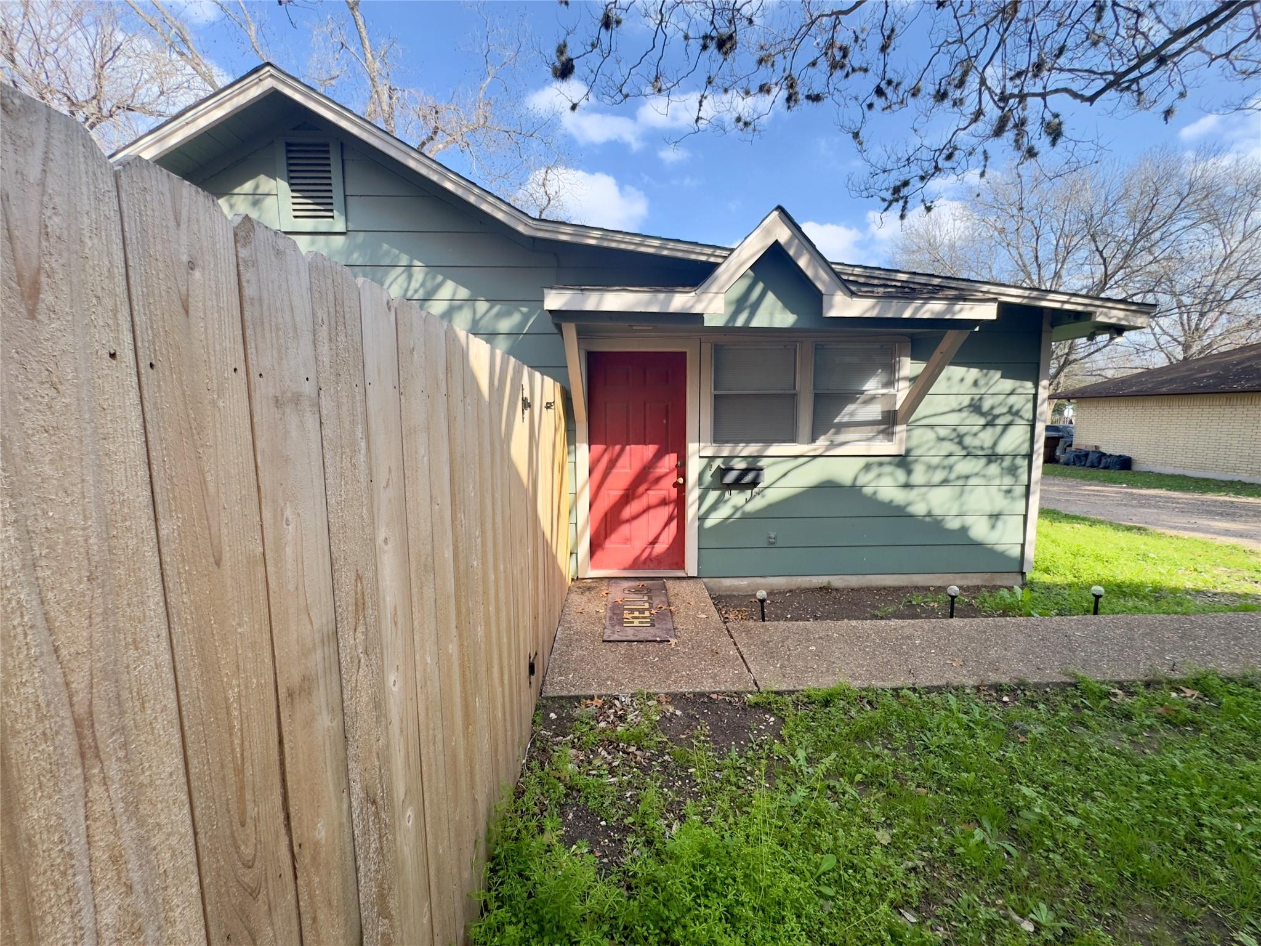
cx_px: 630
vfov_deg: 85.7
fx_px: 510
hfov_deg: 102.1
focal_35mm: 14
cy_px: 473
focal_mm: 2.22
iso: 40
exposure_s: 1/438
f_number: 2.2
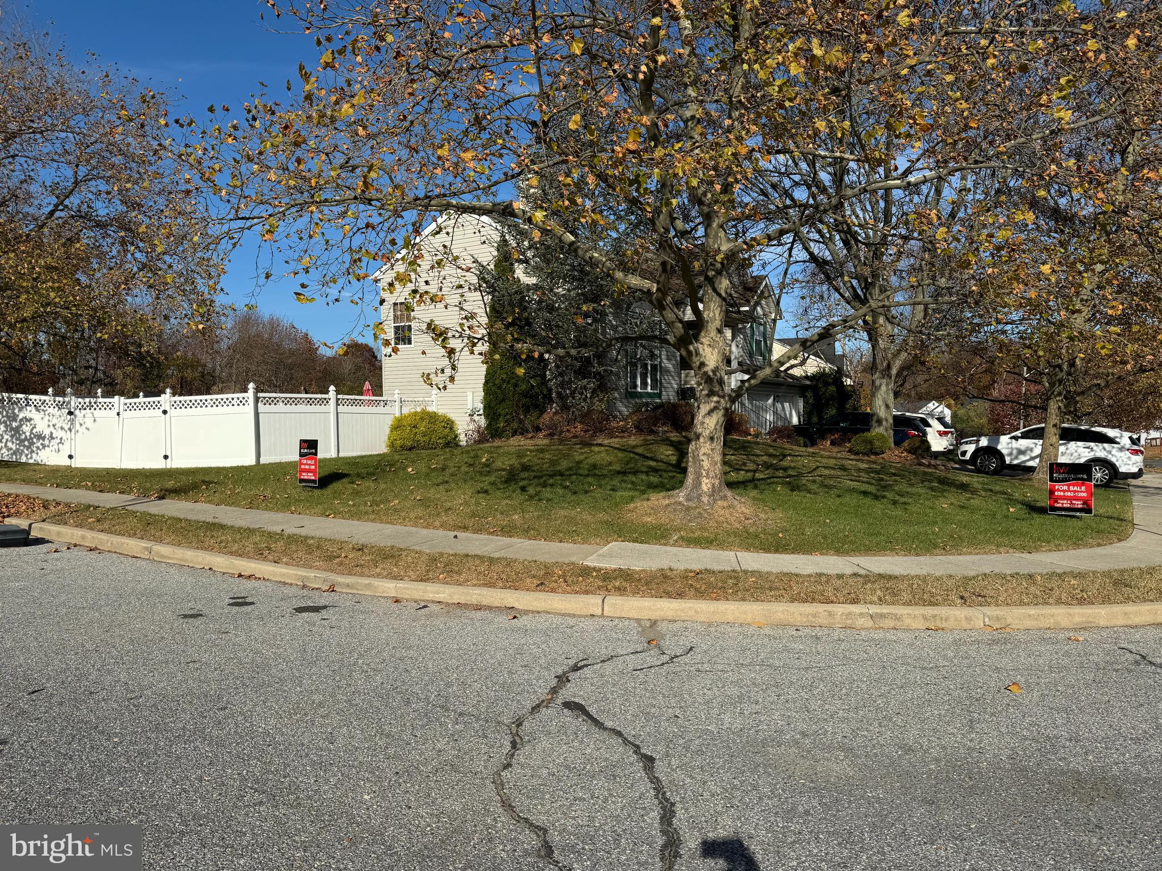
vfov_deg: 56.8
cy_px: 436
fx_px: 806
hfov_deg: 71.6
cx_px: 581
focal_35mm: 24
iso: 80
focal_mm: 6.76
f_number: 1.78
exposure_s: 1/6410
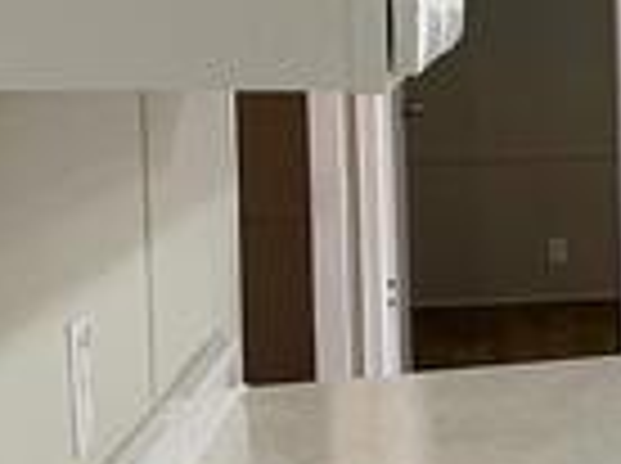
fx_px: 2077
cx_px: 1287
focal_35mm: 116
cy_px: 167
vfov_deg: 12.7
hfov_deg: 14.0
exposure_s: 1/60
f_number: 1.6
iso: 100
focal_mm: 5.1
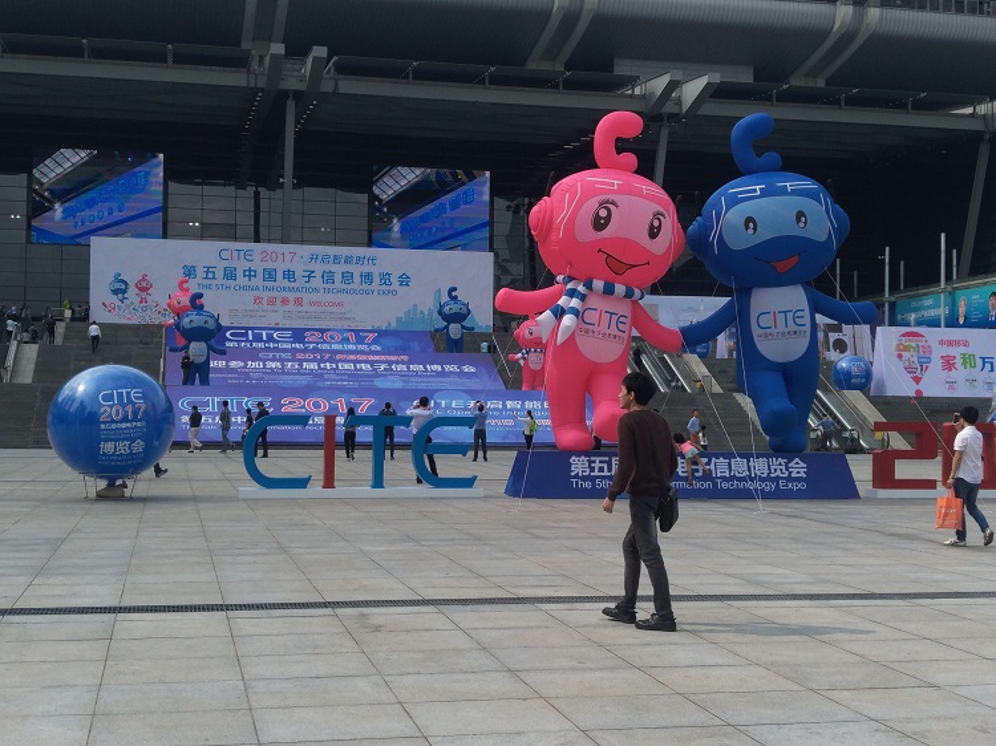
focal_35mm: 26
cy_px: 373
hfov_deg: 67.3
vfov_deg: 53.0
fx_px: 748
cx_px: 498
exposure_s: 1/1660
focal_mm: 4.52
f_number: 2
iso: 100
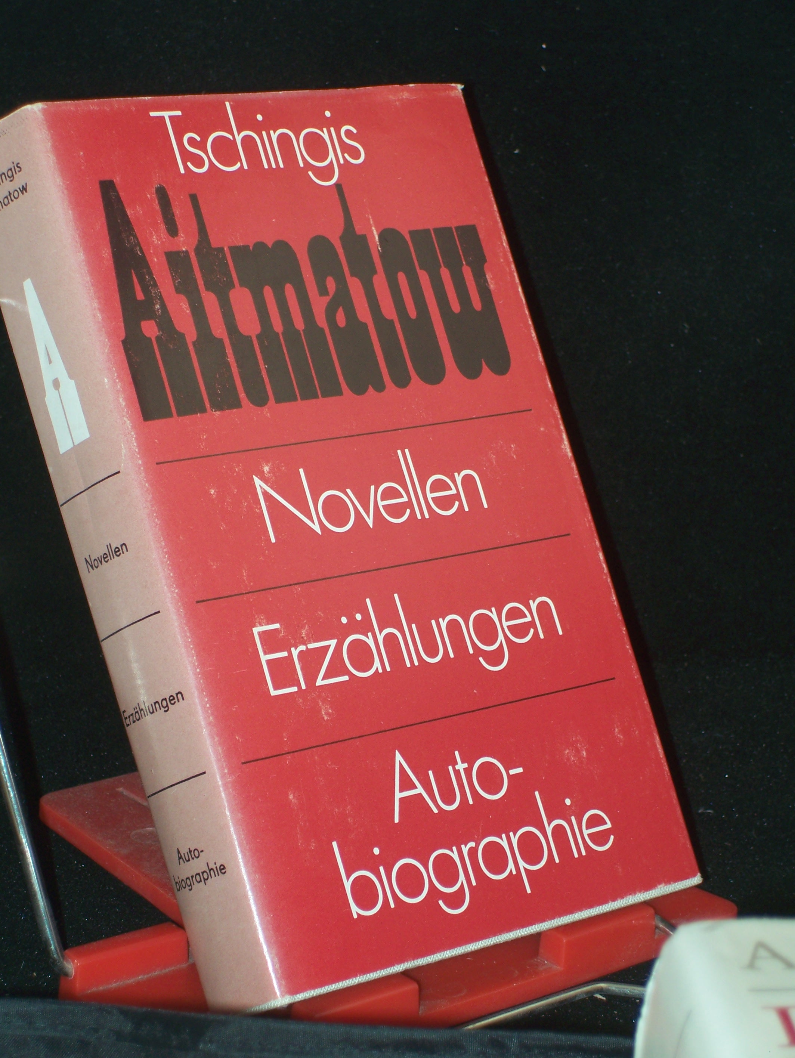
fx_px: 3120
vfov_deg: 19.2
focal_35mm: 102
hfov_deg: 14.5
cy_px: 529
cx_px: 398
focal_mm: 16.8
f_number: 4.6
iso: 80
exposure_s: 1/100
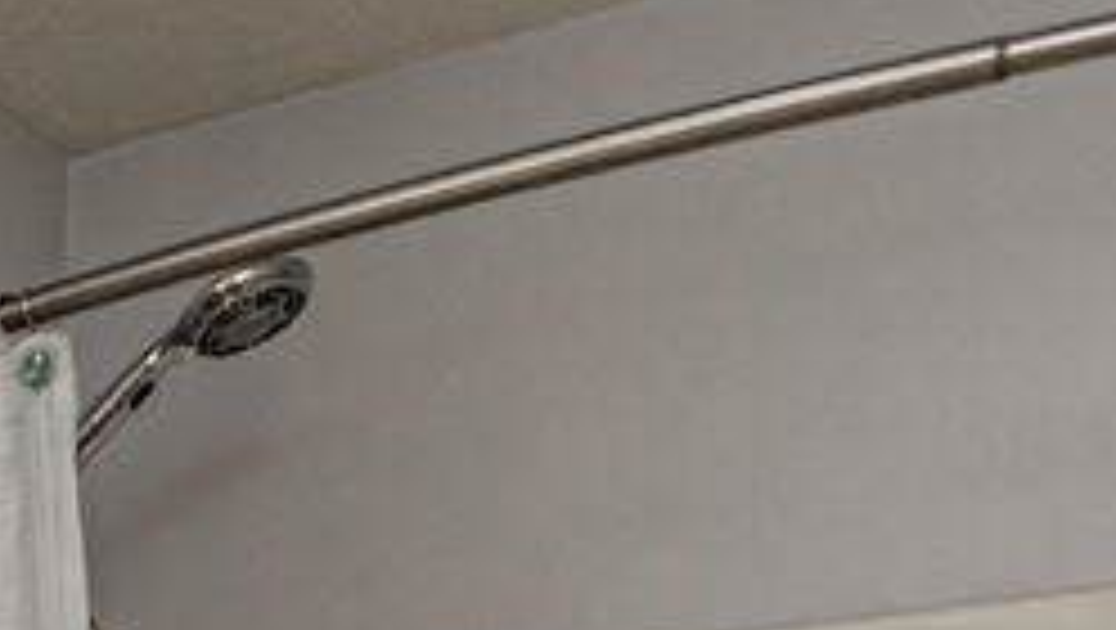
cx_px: -724
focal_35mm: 81
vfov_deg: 13.1
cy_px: 1235
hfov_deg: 20.7
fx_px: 2399
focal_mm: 10
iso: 360
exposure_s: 1/60
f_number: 10
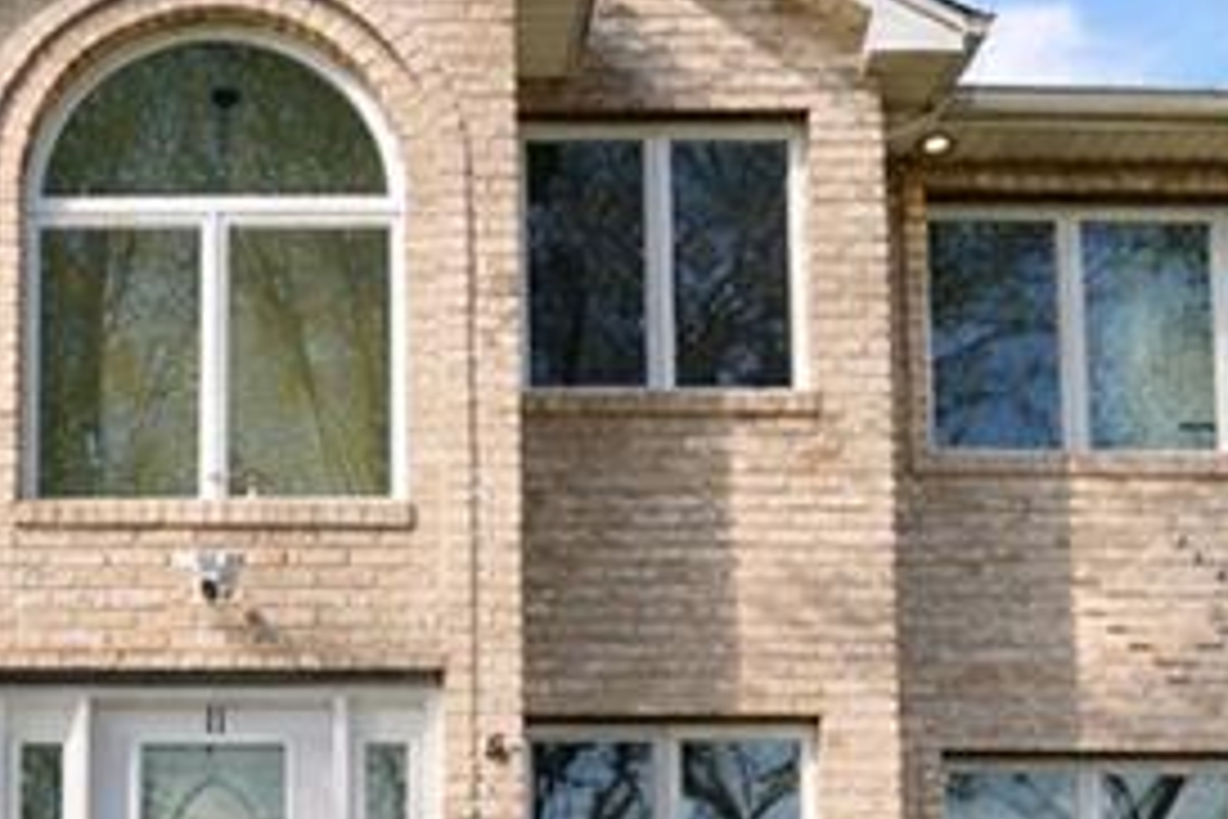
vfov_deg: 20.8
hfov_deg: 32.9
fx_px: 2047
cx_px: 351
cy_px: 1026
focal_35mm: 60
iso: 100
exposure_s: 1/160
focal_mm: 16
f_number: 6.3
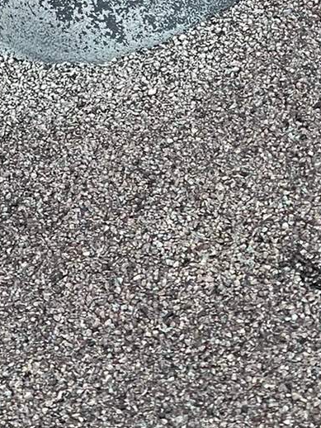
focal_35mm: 253
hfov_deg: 5.9
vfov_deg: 7.8
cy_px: -84
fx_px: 3126
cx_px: 95
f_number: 2.2
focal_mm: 7.5
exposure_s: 1/272
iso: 20
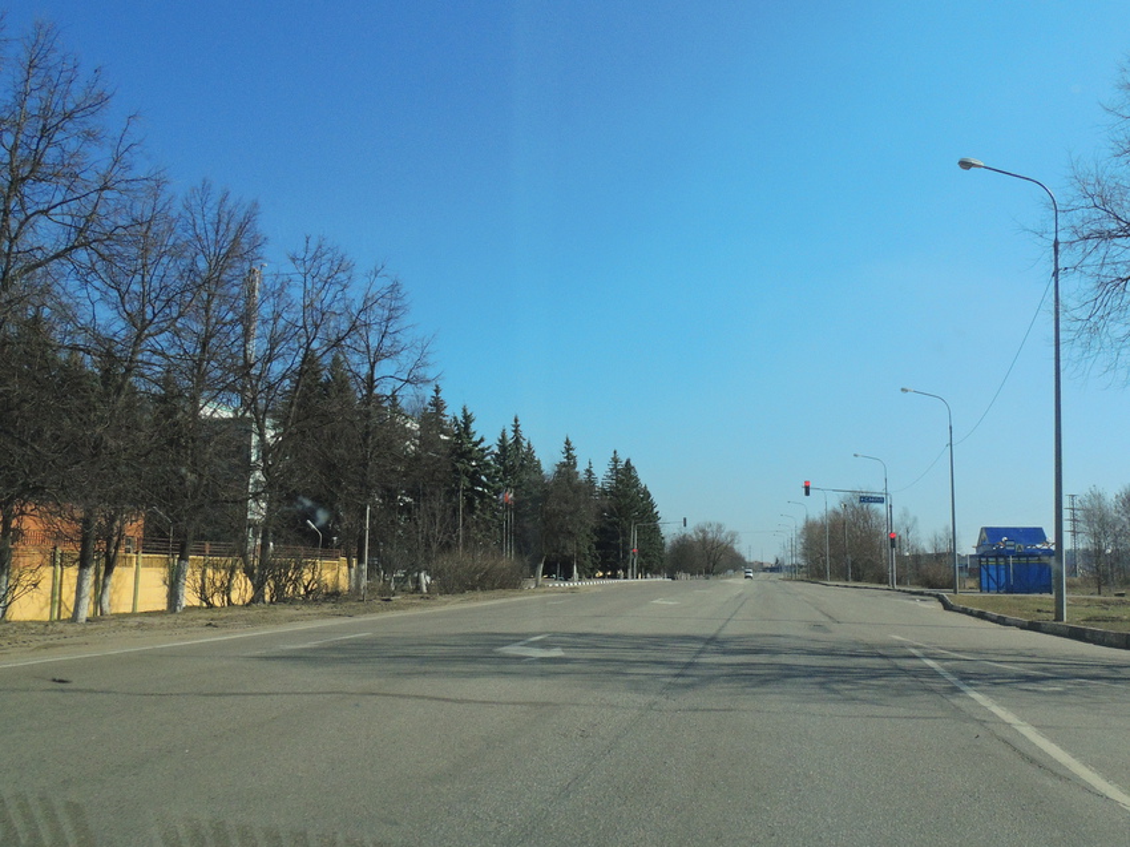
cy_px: 424
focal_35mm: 33
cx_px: 565
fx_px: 1077
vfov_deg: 42.9
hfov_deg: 55.4
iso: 400
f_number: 7.9
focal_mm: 5.8
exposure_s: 1/800
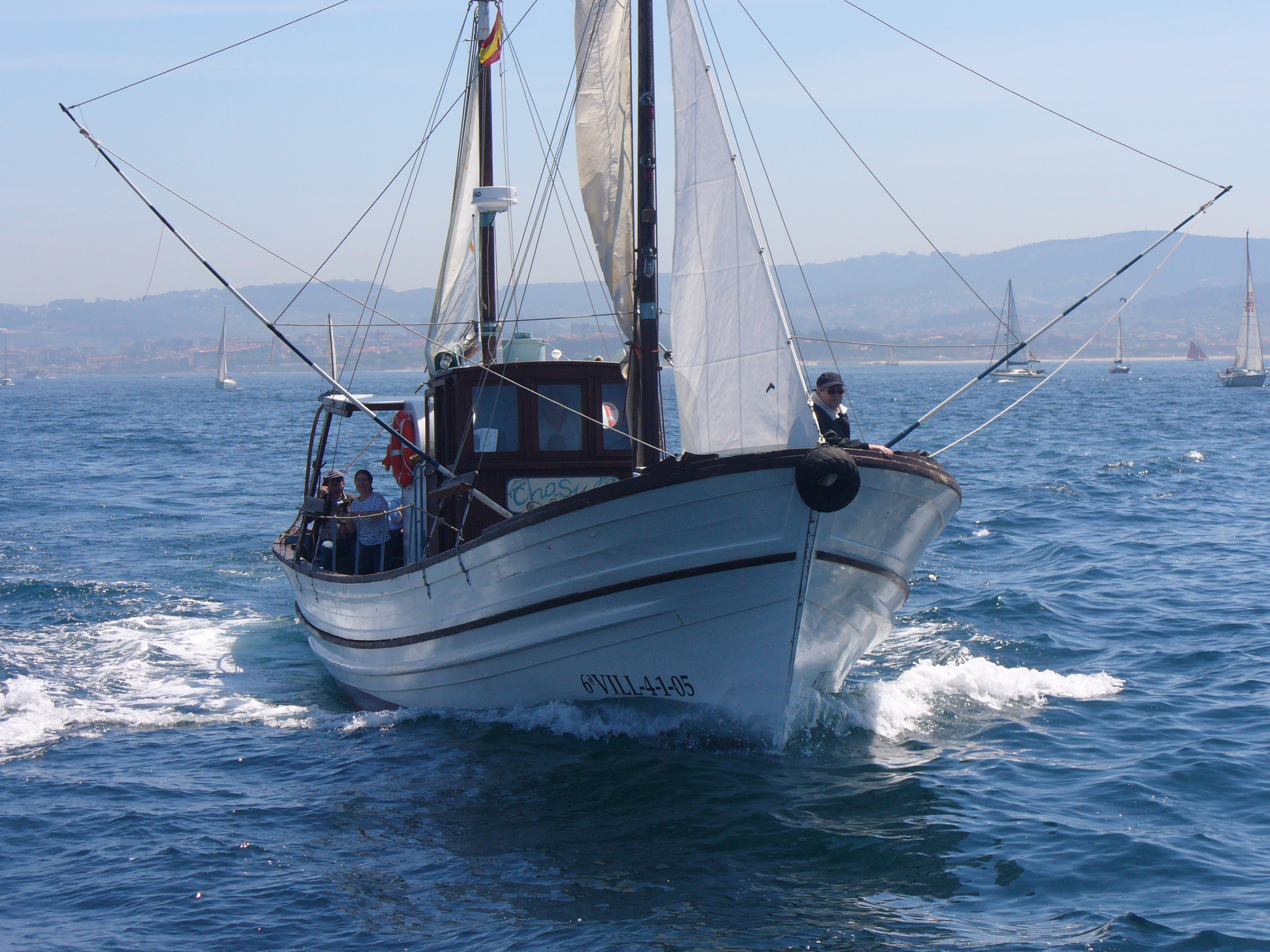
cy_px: 476
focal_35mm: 98
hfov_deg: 20.0
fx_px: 3595
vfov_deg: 15.1
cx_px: 635
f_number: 7
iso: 80
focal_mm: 16.1
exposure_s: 1/320
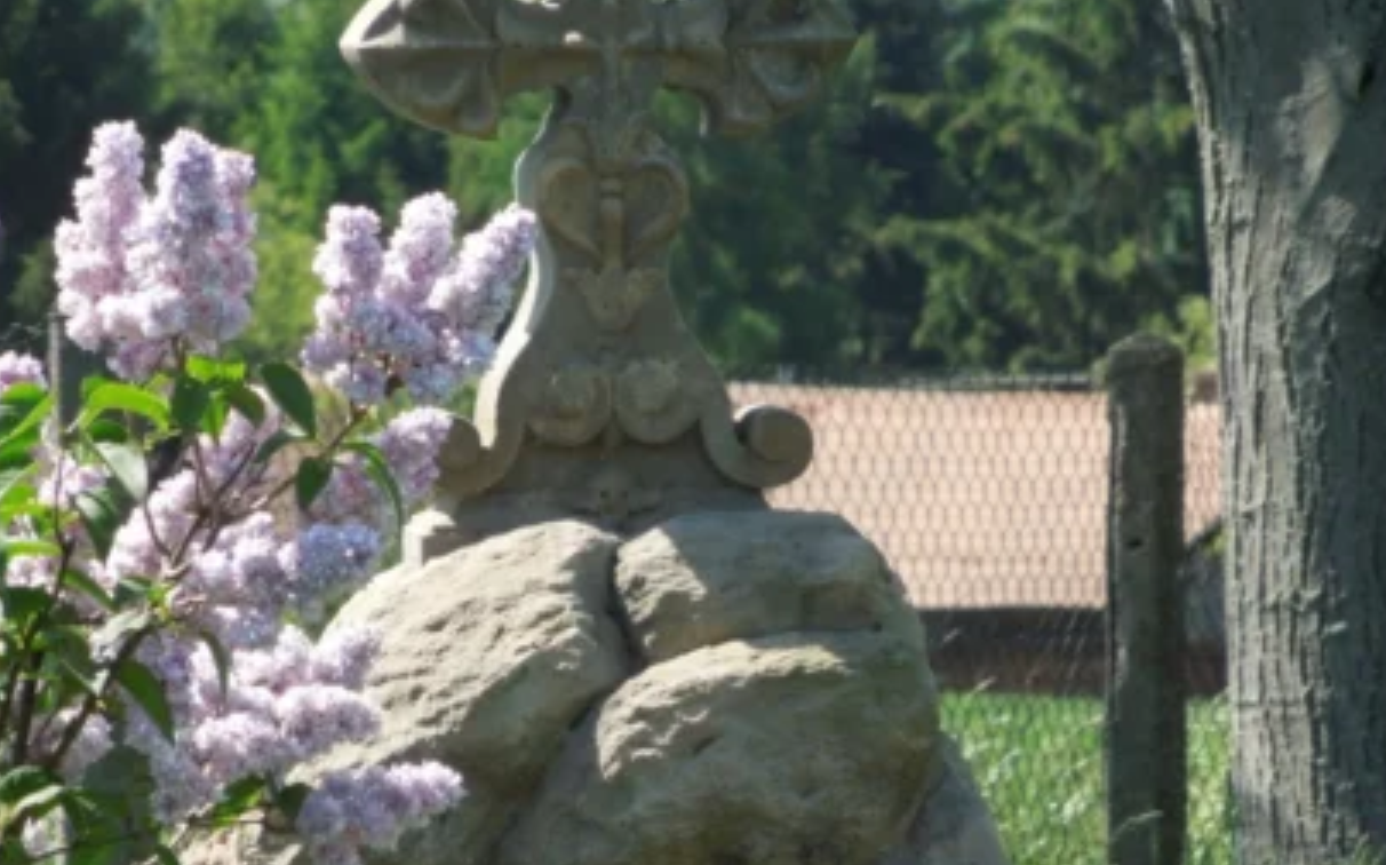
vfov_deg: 3.5
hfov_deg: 5.6
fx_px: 14233
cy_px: 432
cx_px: 623
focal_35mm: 377
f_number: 5.5
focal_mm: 55.1
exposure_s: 1/800
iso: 400
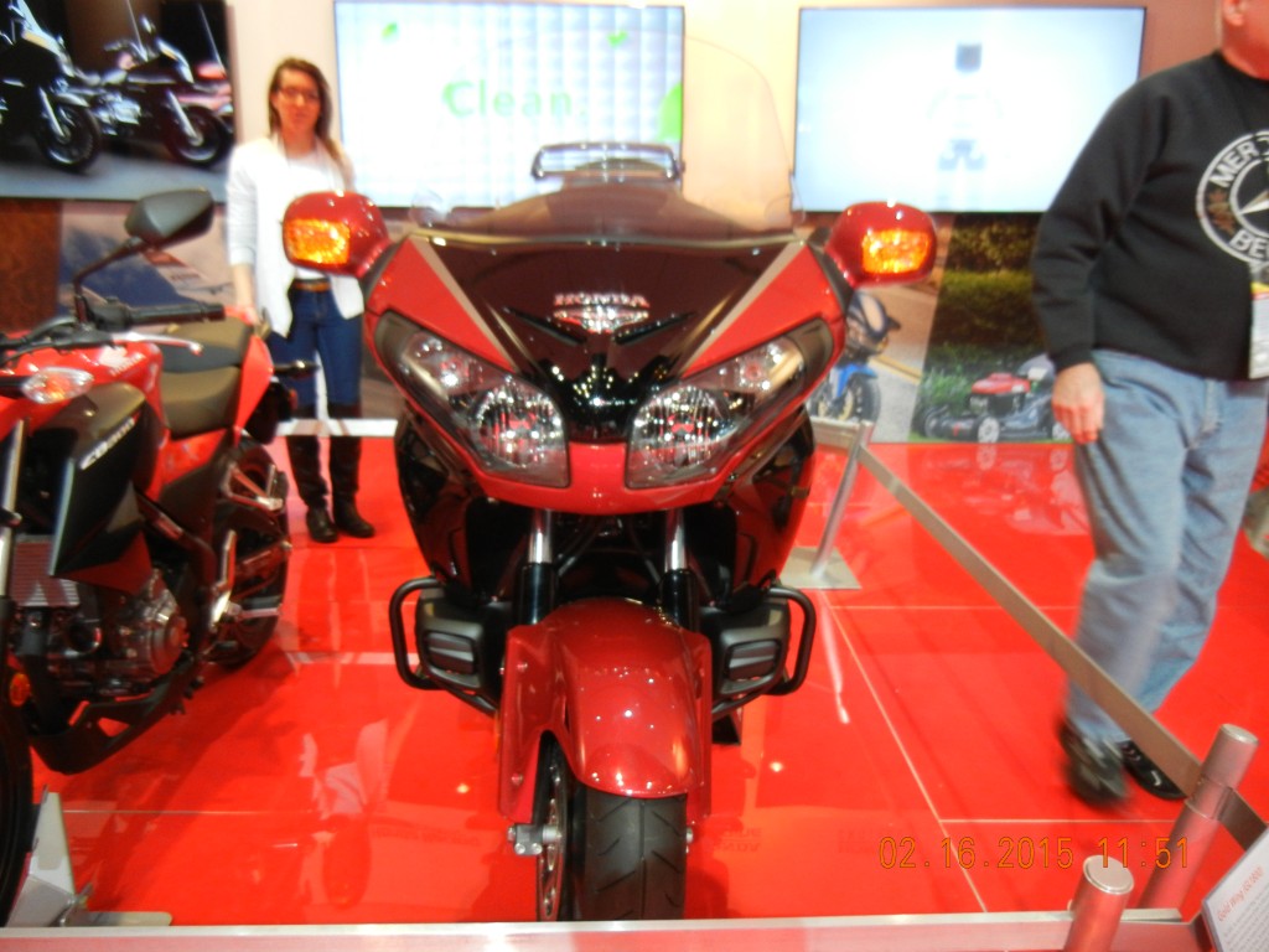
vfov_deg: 46.8
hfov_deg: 60.0
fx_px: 1100
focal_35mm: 30
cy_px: 476
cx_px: 634
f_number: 3.5
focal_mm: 5.4
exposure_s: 1/36.5
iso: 400
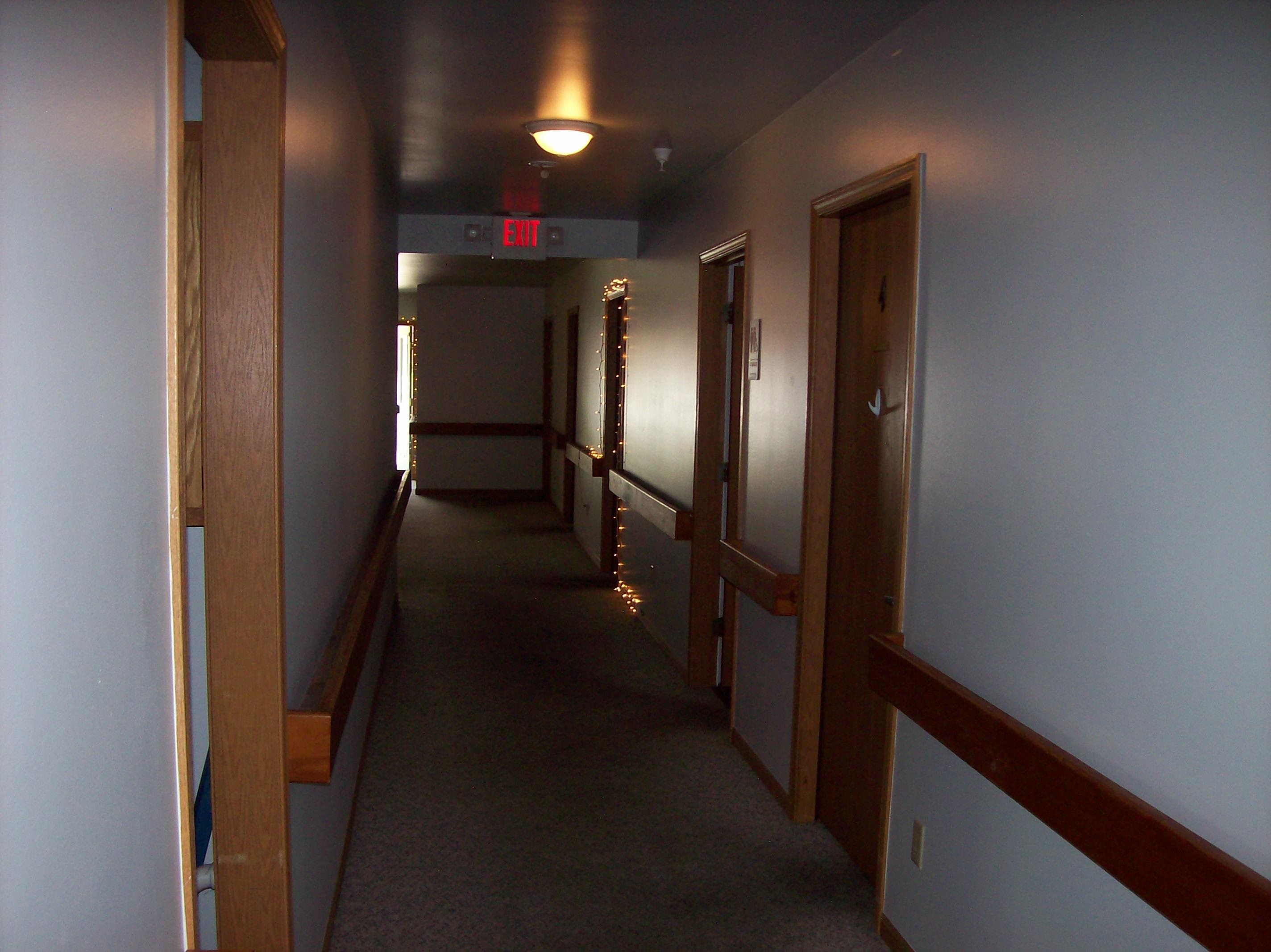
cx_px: 636
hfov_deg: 51.4
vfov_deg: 39.6
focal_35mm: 36
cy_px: 476
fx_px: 1321
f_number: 2.7
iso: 80
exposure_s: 1/64
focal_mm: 6
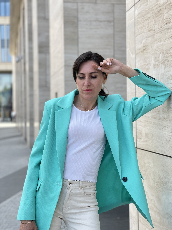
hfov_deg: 22.9
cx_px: 86
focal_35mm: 64
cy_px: 115
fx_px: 424
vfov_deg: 30.3
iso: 25
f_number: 2.2
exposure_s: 1/252
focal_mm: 7.5
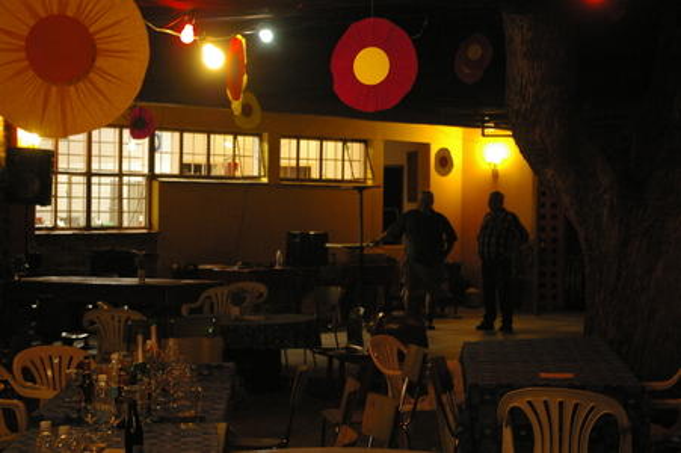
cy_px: 226
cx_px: 340
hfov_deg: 24.6
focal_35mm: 82
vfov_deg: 16.5
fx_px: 1559
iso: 1600
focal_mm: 55
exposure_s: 1/8
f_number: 5.6
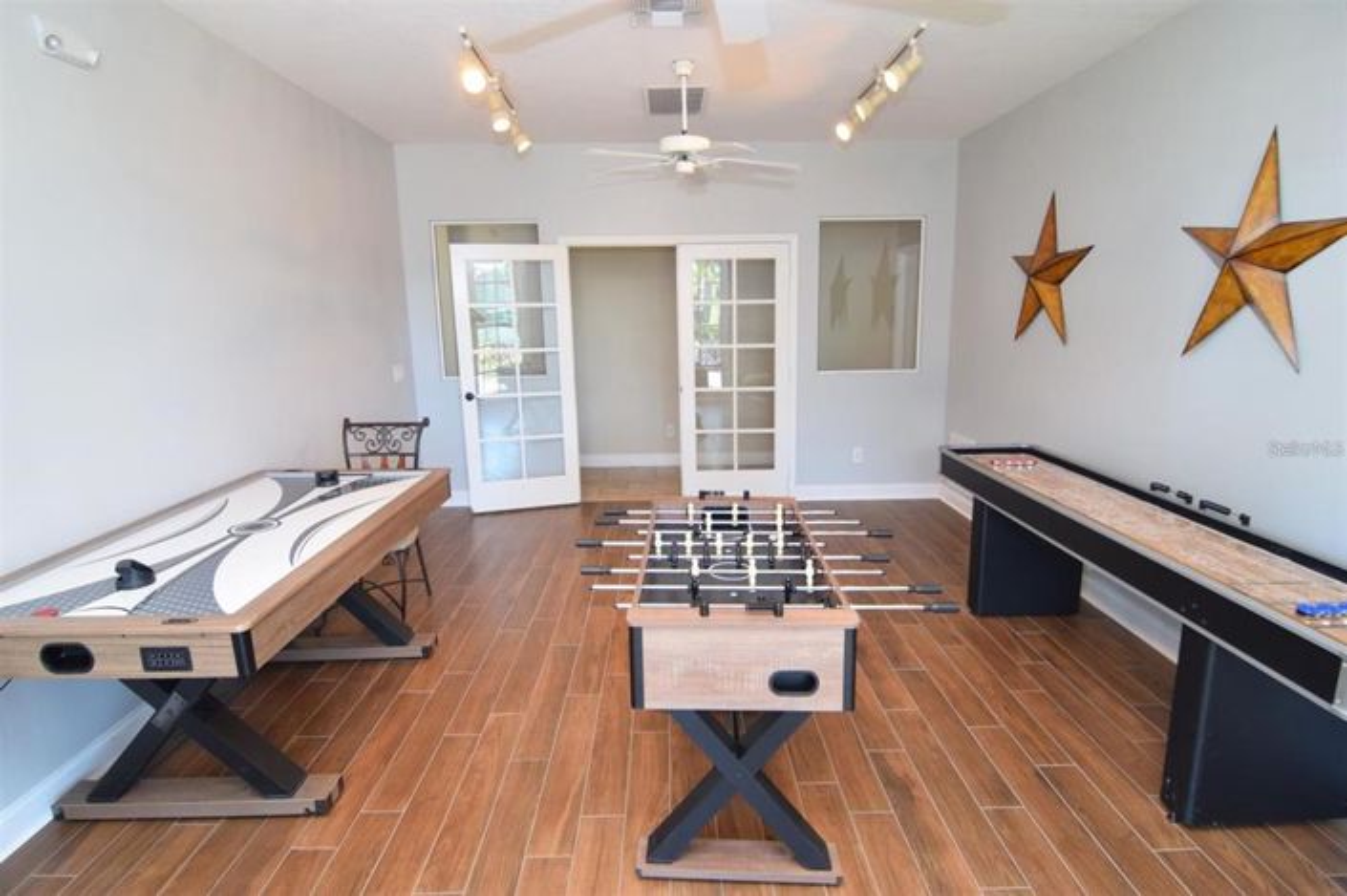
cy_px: 448
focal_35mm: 16
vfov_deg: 72.0
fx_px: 617
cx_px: 674
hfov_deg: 95.0
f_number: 4
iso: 640
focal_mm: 11
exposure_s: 1/60
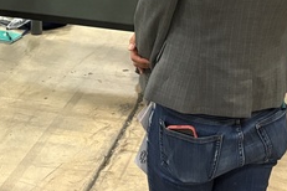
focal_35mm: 90
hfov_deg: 22.5
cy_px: -91
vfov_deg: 14.3
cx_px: 83
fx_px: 717
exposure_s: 1/40
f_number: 1.6
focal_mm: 5.96
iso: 400
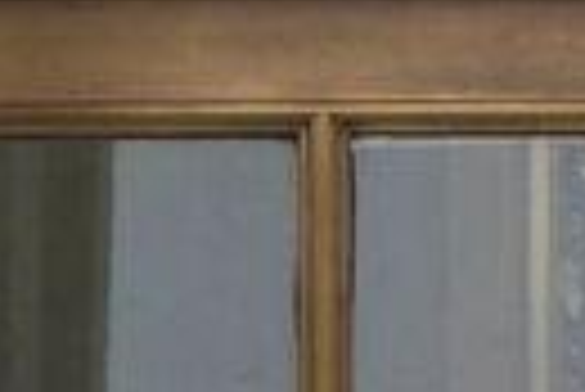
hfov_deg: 0.3
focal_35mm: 7953
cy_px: 1034
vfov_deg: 0.2
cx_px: 1616
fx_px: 129379
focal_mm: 1012
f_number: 14
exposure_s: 1/160
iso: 1000
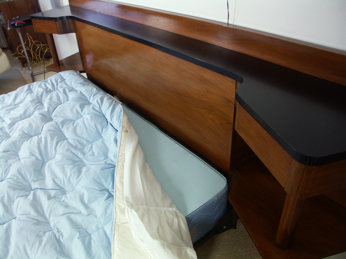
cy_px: 130
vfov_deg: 49.7
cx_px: 173
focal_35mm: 28
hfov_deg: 63.4
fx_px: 280
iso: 100
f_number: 3.5
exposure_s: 1/10
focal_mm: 7.2
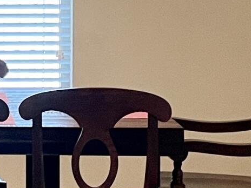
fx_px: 1218
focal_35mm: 168
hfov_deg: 11.3
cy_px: -12
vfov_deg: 8.8
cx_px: -129
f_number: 1.6
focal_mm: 4.2
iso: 160
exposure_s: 1/60
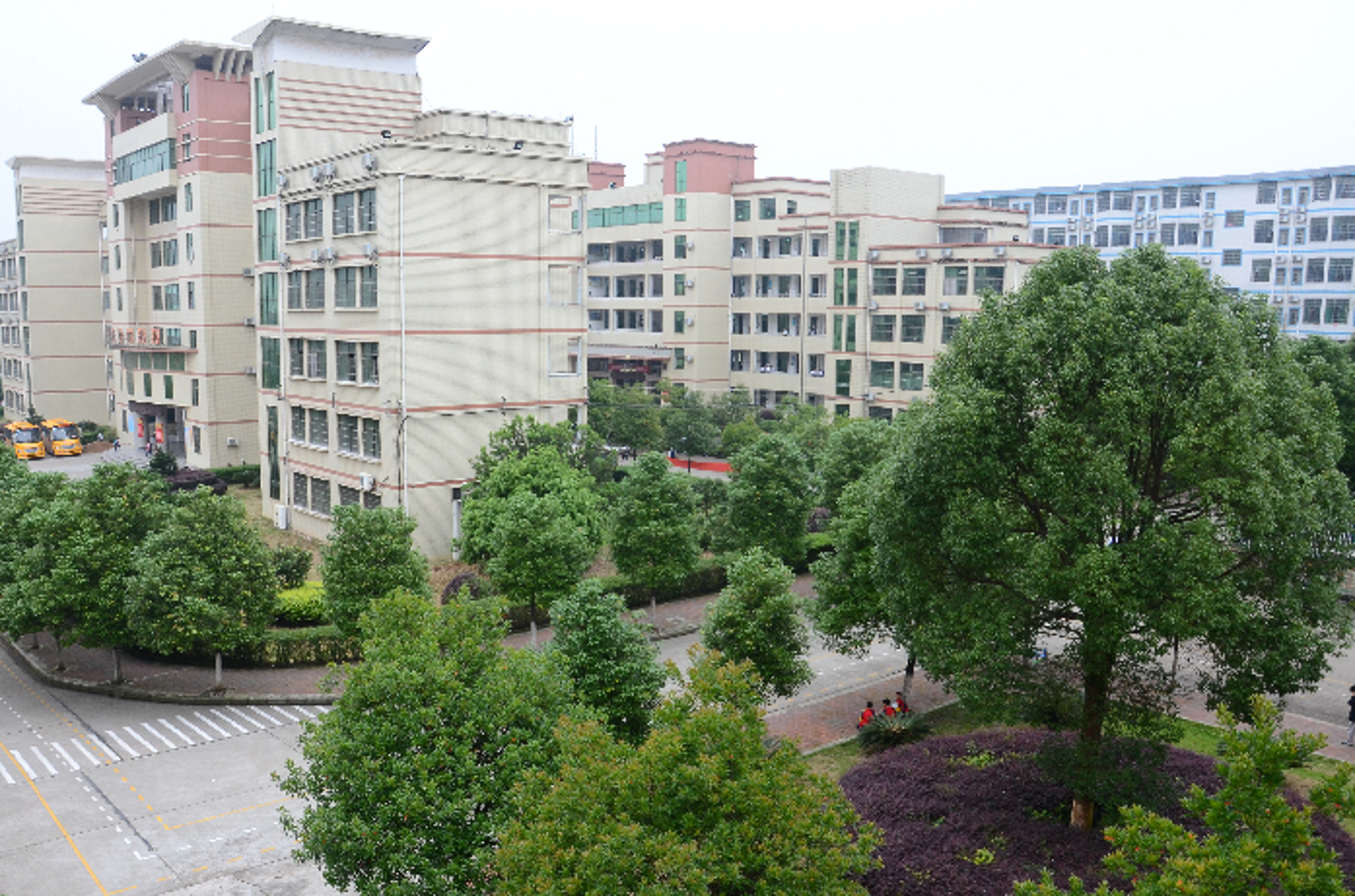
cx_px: 630
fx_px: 1164
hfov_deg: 60.3
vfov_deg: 42.1
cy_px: 495
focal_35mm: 31
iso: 640
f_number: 8
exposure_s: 1/250
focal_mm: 18
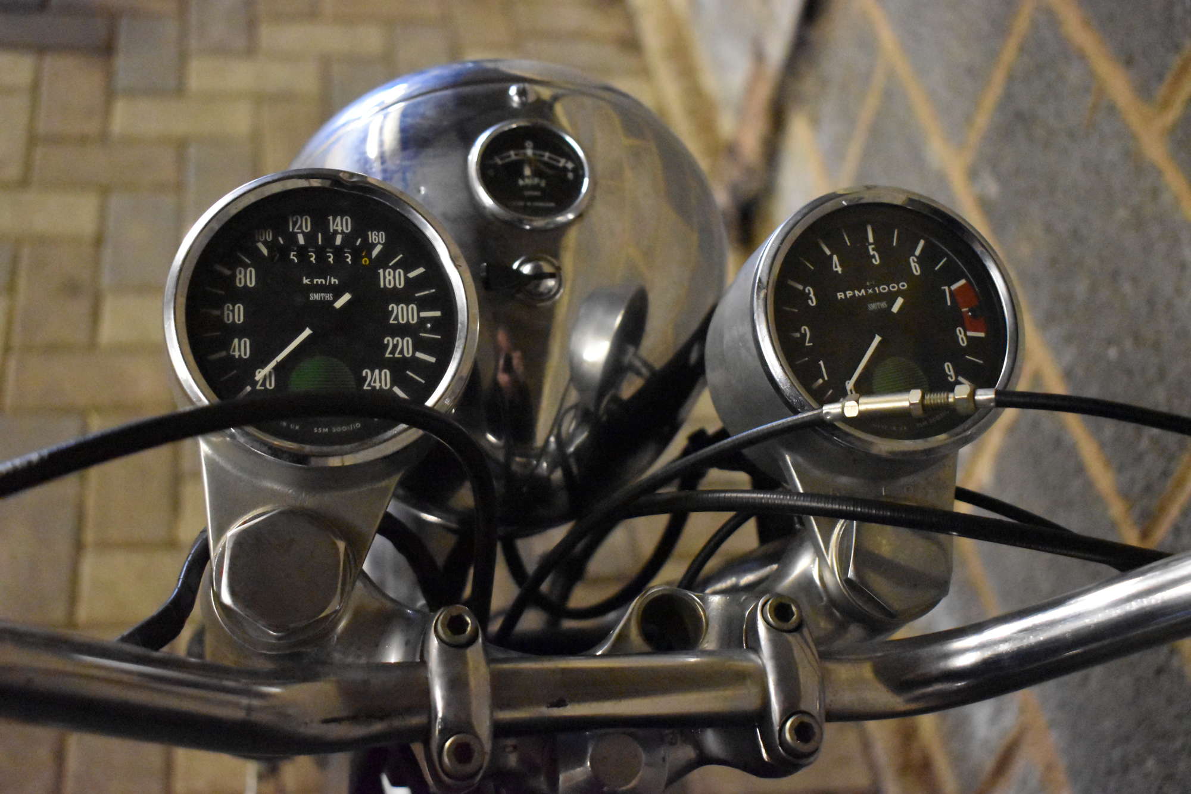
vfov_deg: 28.9
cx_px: 596
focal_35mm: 46
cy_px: 397
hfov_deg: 42.3
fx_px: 1538
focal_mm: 31
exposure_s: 1/125
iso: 12800
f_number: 4.2
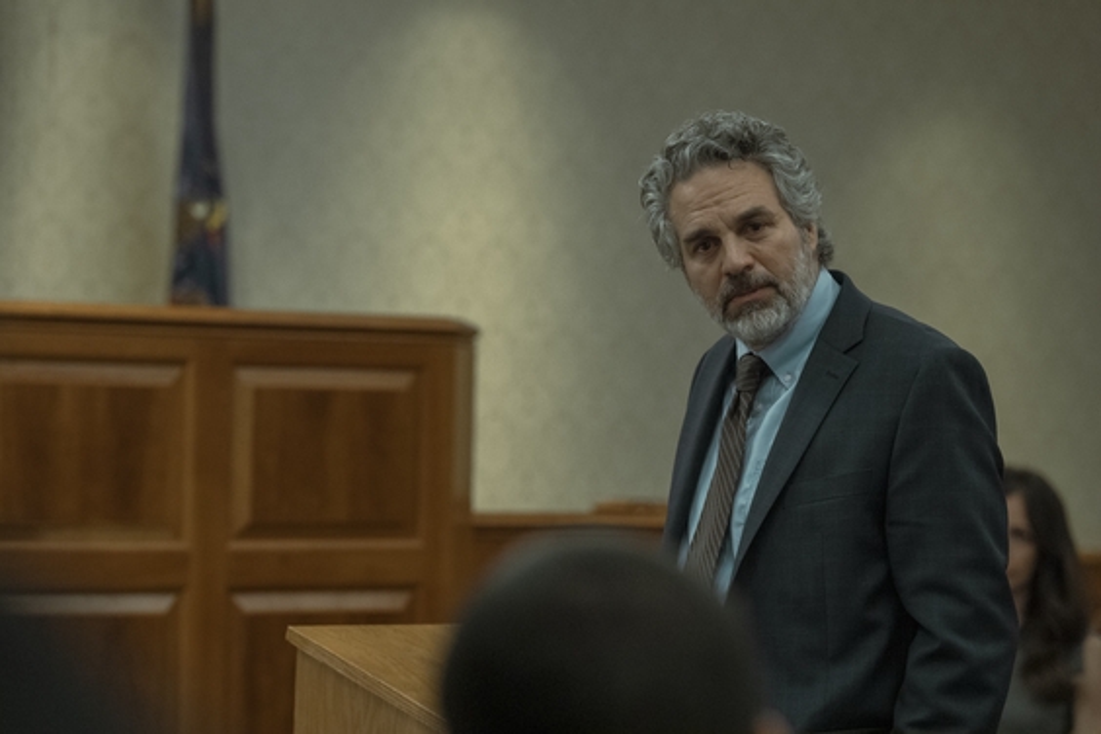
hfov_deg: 15.4
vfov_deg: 10.3
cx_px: 550
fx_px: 4067
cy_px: 367
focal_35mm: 133
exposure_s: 1/200
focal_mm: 133
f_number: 4
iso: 6400
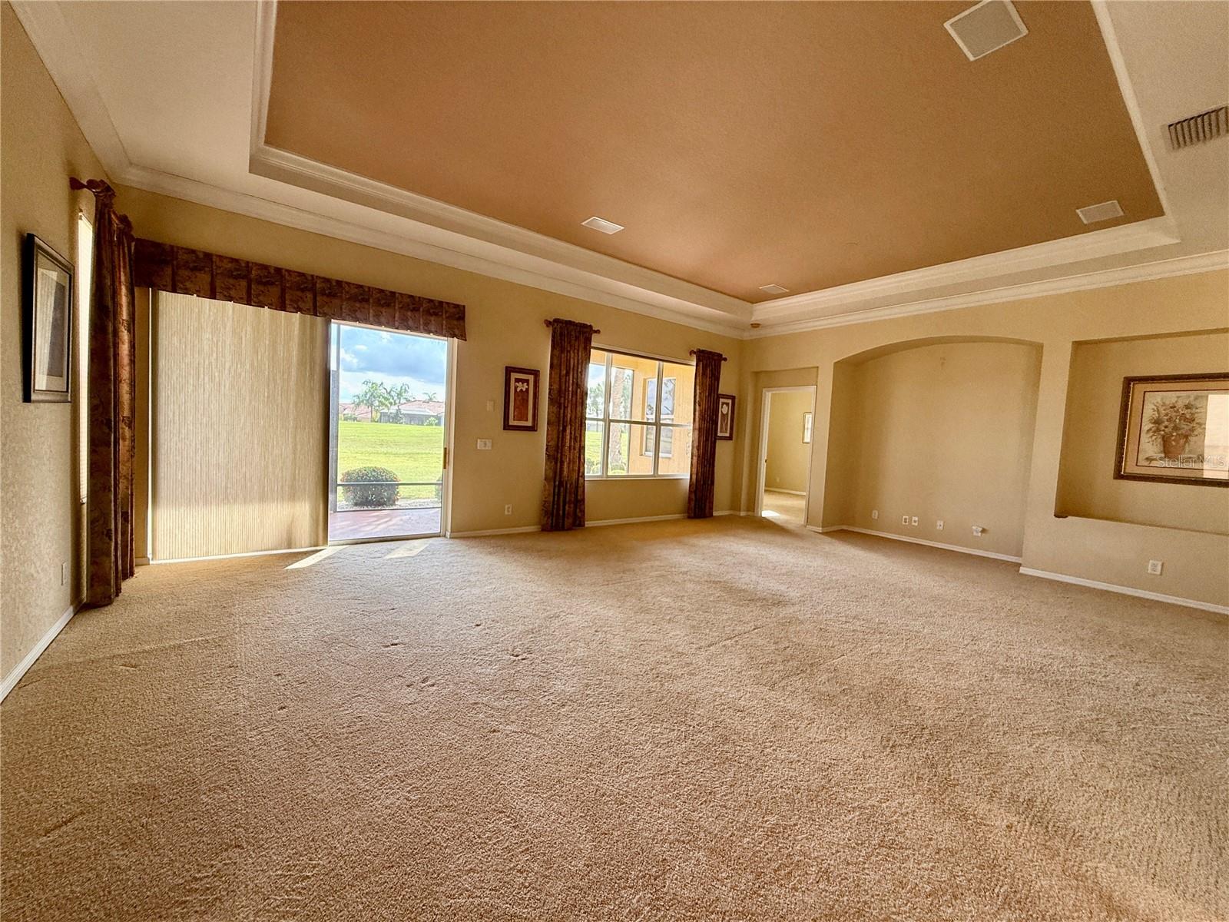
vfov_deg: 85.7
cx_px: 614
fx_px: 497
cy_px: 461
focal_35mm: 14
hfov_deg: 102.1
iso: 100
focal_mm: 2.22
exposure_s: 1/99
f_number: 2.2
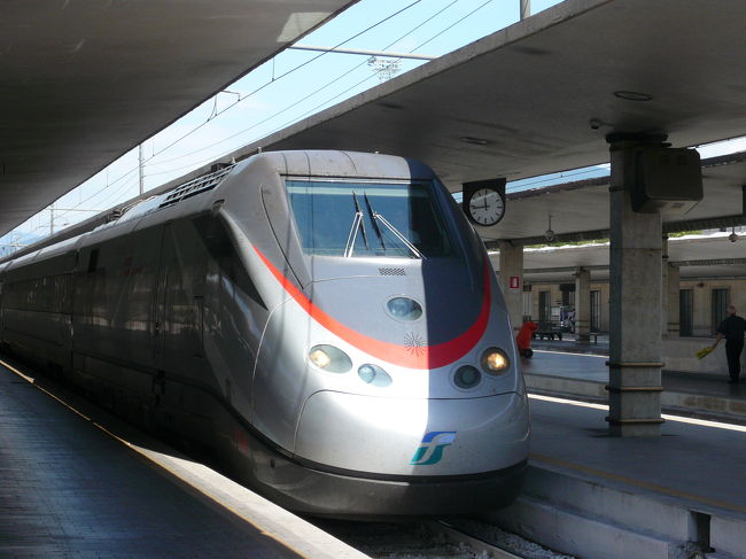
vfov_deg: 18.7
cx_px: 373
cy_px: 280
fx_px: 1702
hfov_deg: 24.7
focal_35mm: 79
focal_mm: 13.2
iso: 100
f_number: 4.8
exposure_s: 1/320
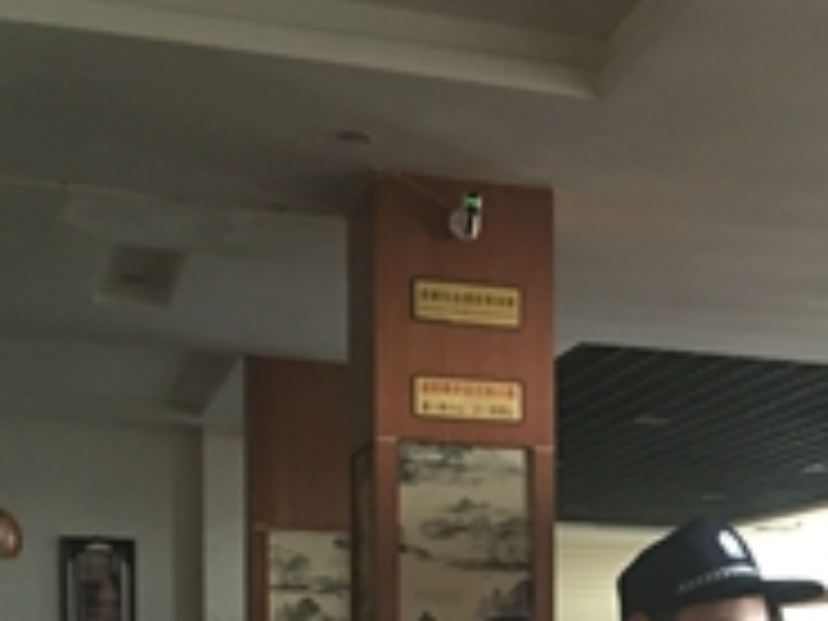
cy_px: 803
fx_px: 1890
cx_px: 891
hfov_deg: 23.3
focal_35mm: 79
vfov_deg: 17.5
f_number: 2.2
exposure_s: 1/17
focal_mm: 4.15
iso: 80
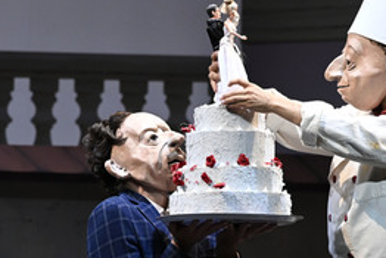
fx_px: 4978
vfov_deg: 3.0
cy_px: 114
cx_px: 269
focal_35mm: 464
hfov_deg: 4.4
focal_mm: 270
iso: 6400
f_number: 5.6
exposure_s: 1/200
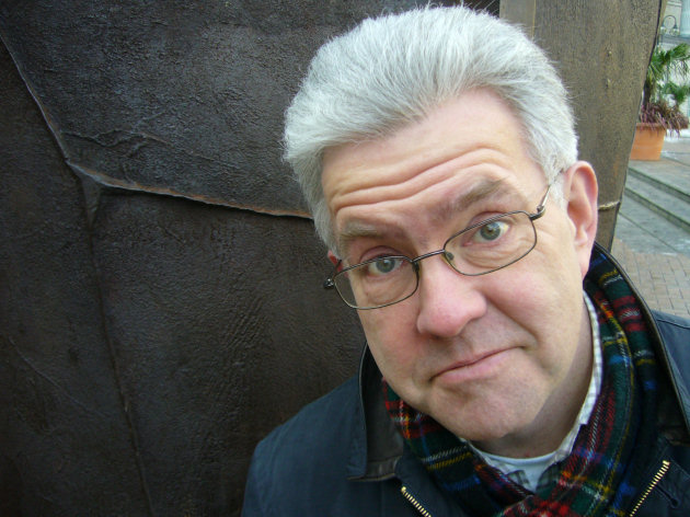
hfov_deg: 52.6
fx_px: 697
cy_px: 258
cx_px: 345
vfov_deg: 40.7
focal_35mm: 35
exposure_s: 1/125
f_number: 2.8
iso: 100
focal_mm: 5.8
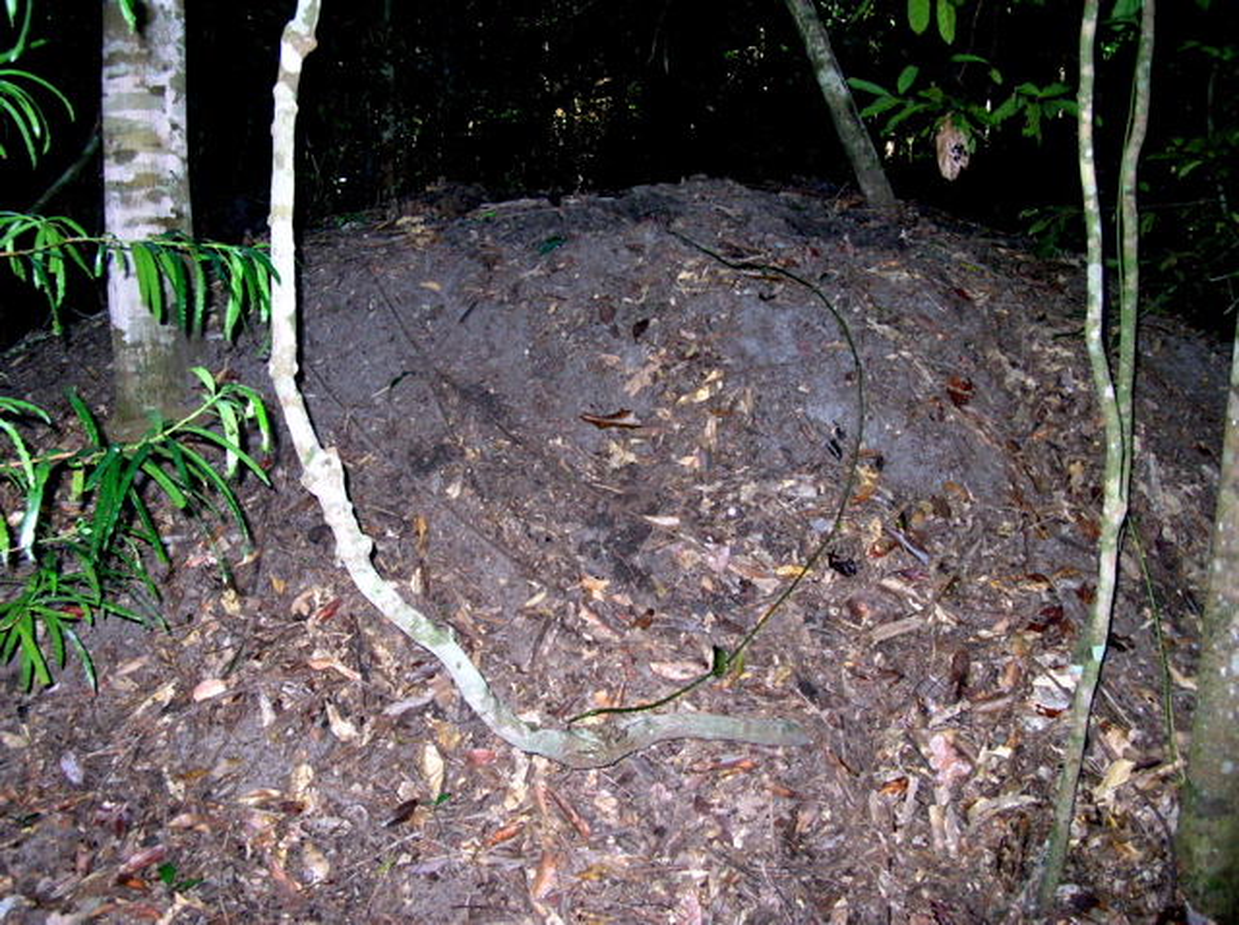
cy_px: 462
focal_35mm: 36
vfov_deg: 39.6
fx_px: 1287
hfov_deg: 51.4
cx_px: 620
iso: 195
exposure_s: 1/60.1
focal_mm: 6
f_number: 2.7
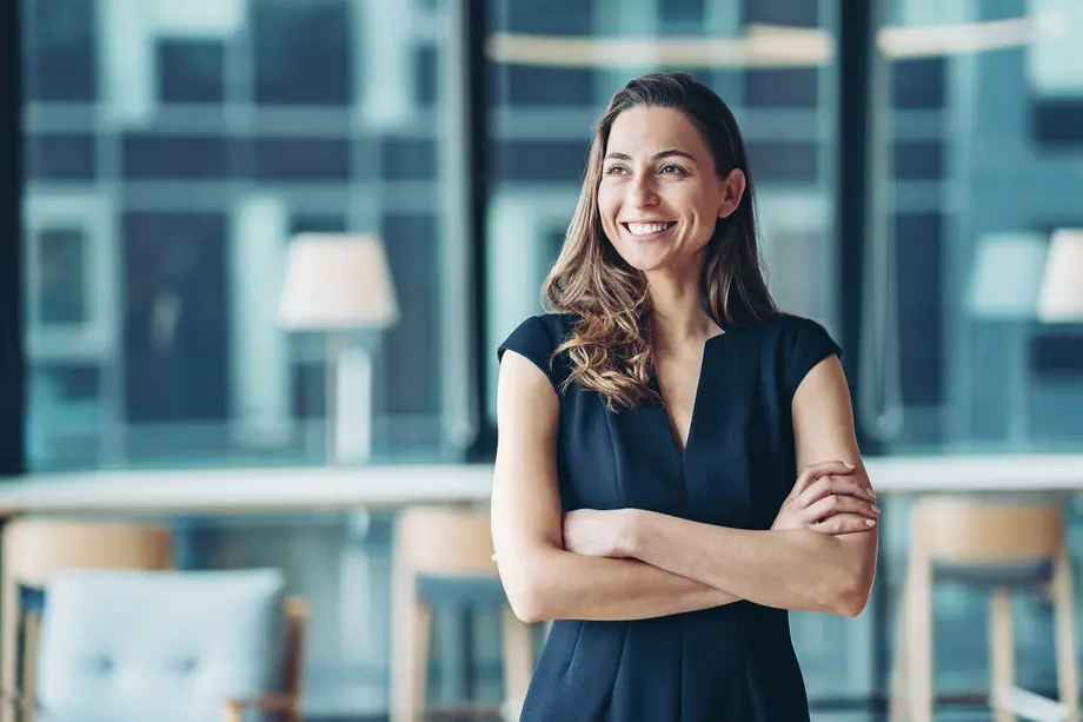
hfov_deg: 23.9
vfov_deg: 16.1
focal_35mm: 85
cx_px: 542
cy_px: 361
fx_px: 2556
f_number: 1.6
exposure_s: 1/640
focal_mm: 85
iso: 250
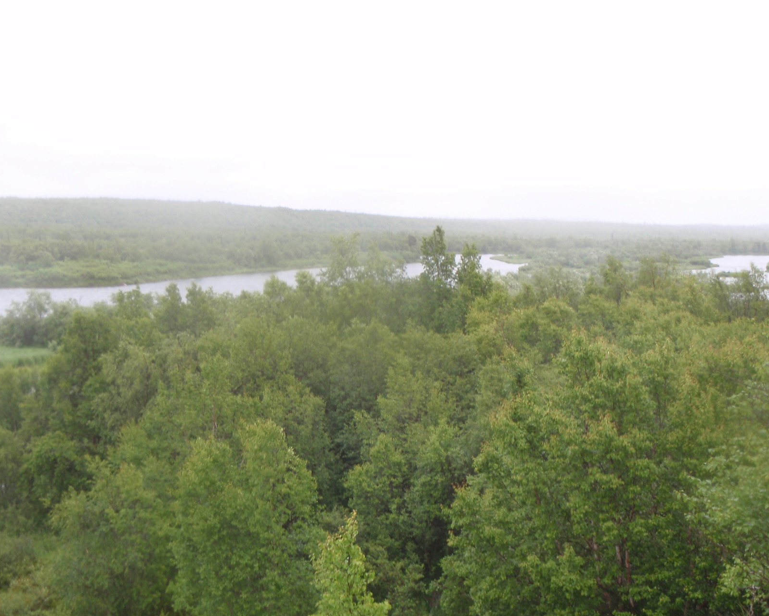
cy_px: 346
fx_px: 1002
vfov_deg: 34.1
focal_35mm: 44
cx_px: 377
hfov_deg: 42.0
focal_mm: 6.53
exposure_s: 1/40
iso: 64
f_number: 4.1
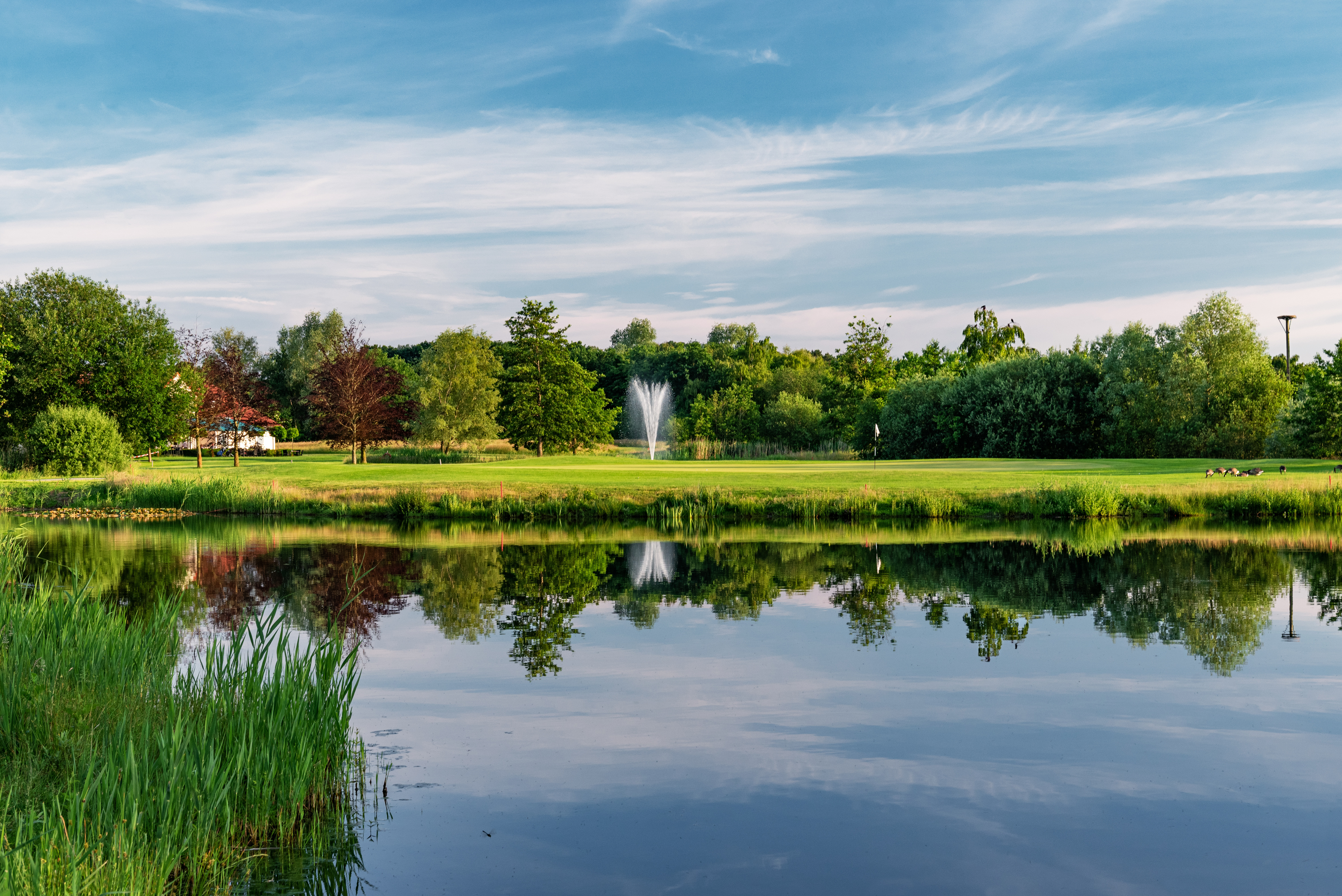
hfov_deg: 38.2
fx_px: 1939
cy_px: 448
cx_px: 671
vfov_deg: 26.0
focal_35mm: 52
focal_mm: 52
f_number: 11
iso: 400
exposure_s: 1/60
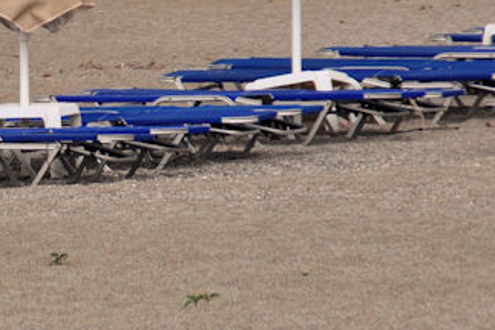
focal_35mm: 1114
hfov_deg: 1.9
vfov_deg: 1.2
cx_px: -290
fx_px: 15309
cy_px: -120
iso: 200
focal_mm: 200
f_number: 10
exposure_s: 1/320
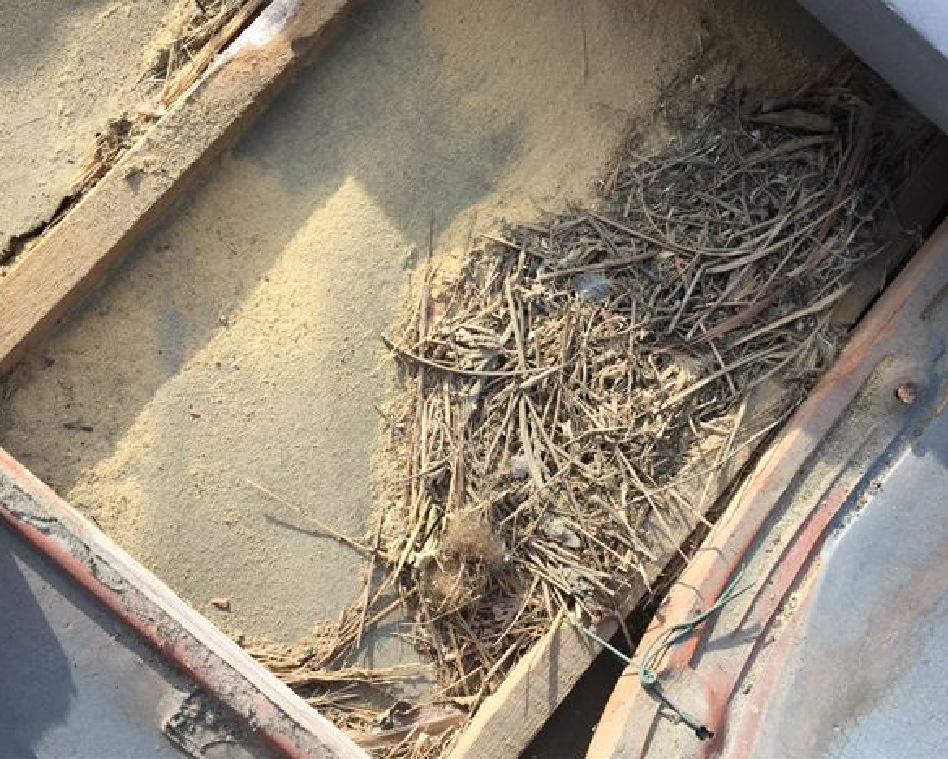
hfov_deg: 57.1
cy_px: 373
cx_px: 482
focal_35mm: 31
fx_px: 870
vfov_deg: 47.2
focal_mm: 4.15
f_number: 2.2
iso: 32
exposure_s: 1/527
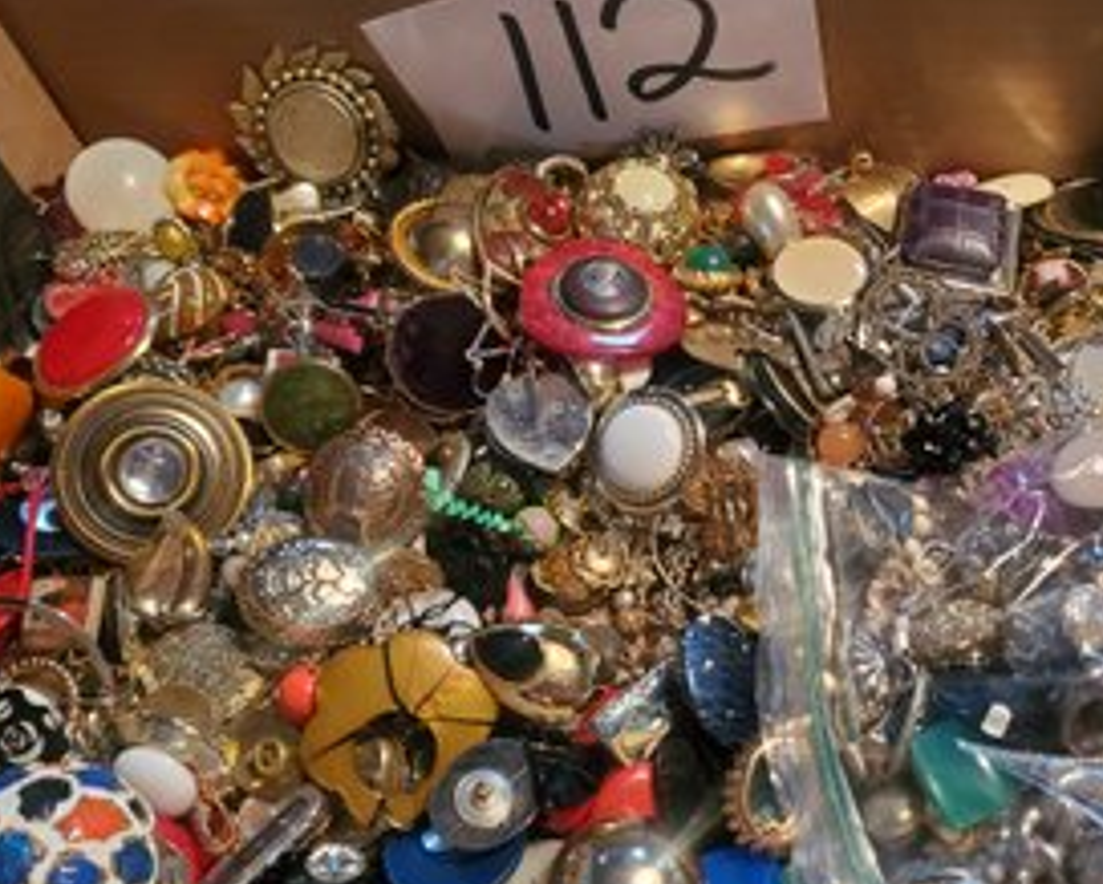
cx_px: 635
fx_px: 1045
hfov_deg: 55.4
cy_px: 485
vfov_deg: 45.8
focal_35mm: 32
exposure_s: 1/40
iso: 500
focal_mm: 4.3
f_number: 1.5
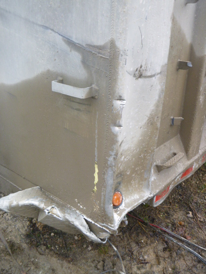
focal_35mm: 36
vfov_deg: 51.4
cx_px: 103
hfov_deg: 39.7
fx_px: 286
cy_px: 137
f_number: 4.4
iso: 125
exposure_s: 1/60
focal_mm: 6.4
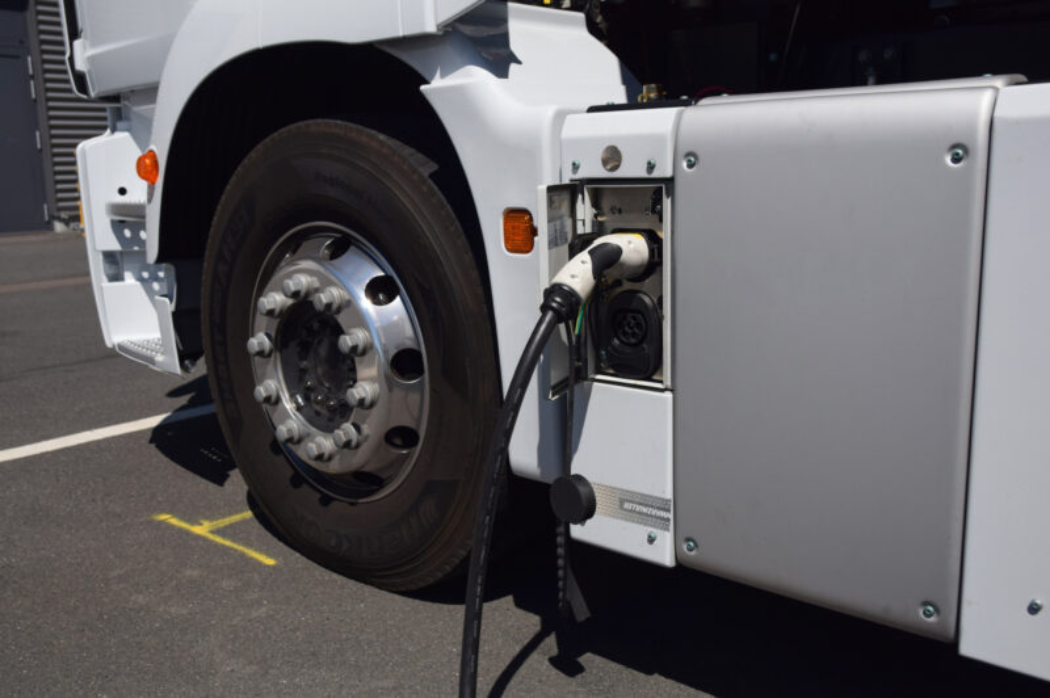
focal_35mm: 33
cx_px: 525
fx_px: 962
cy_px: 349
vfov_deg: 39.9
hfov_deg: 57.3
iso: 250
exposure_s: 1/800
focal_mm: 22
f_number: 5.6
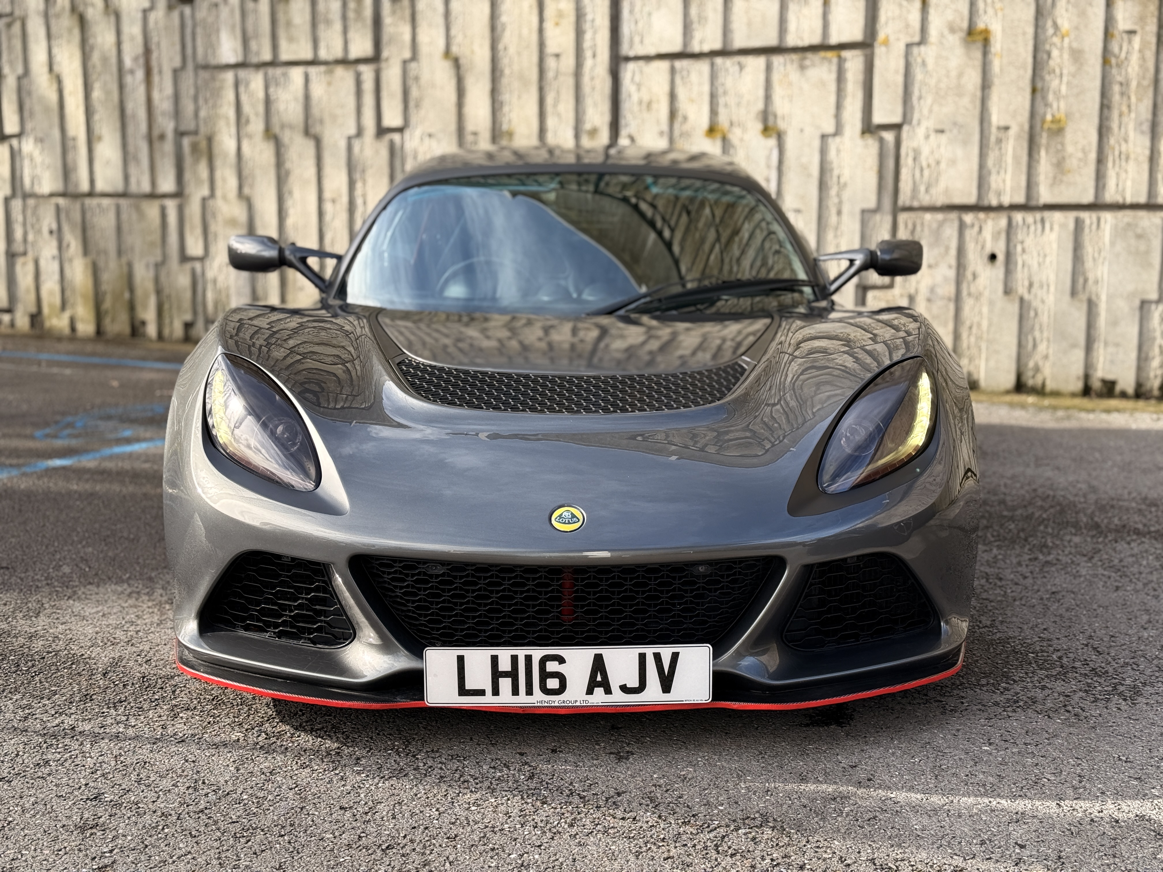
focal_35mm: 48
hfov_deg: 39.7
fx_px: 1613
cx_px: 582
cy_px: 436
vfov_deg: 30.3
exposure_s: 1/1133
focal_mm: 6.76
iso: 100
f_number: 1.78
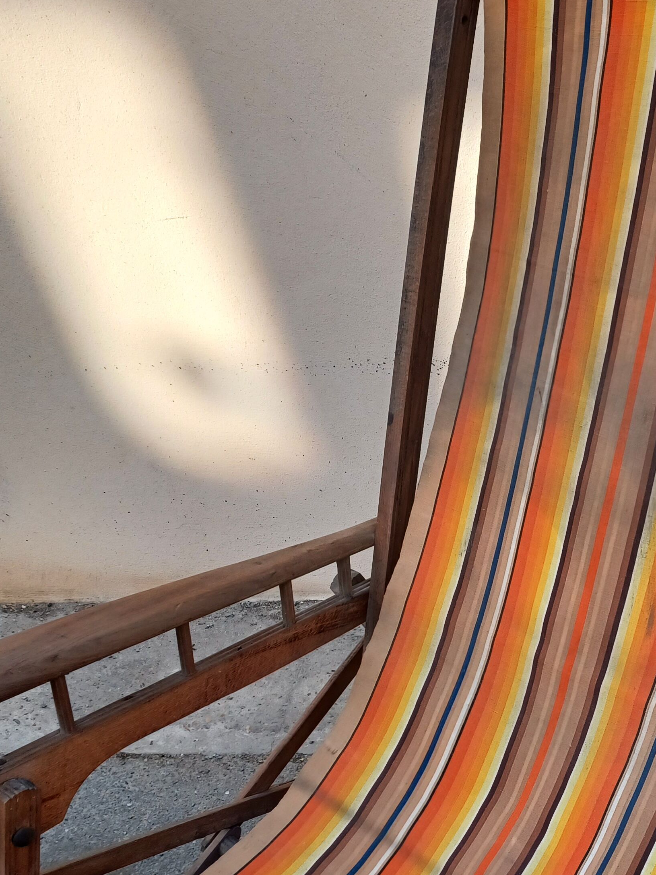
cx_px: 571
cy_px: 627
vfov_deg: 40.4
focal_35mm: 46
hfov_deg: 30.3
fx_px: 1163
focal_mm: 4.6
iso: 50
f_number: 1.8
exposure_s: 1/49
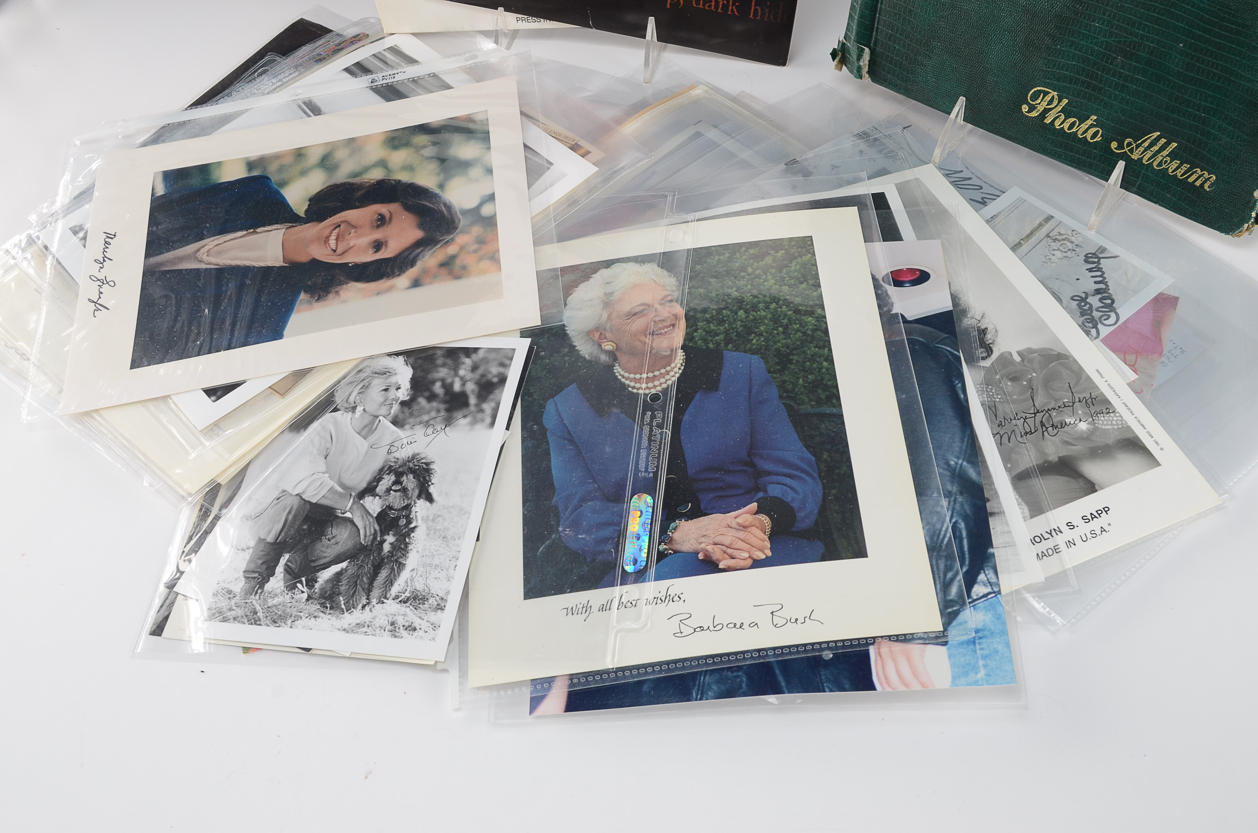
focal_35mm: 44
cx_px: 629
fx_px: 1517
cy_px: 416
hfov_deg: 45.0
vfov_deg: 30.7
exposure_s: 1/80
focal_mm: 29
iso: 100
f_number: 10
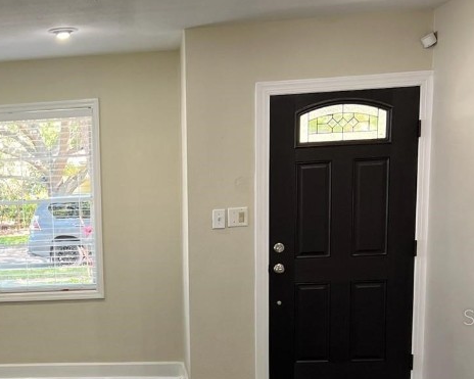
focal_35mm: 56
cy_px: 317
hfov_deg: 31.8
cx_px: 37
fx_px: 785
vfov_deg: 26.5
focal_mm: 5.7
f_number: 1.5
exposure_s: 1/120
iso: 125
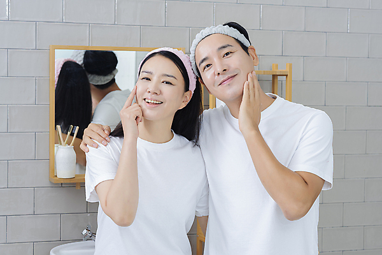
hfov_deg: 23.9
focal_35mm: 85
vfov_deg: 16.1
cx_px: 191
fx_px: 902
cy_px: 128
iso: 100
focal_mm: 85
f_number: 5.6
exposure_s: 1/125
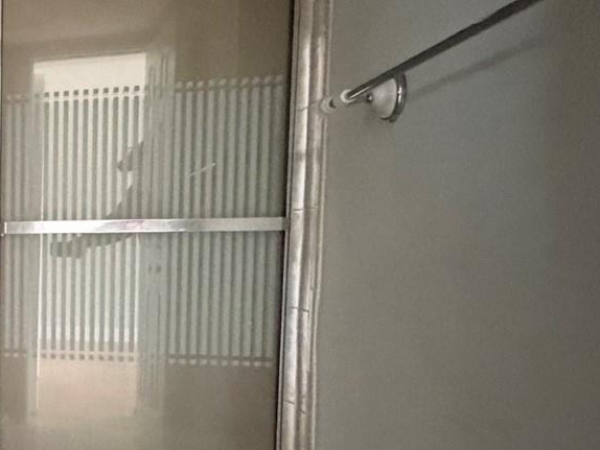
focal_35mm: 39
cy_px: 292
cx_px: -140
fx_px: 676
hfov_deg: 35.9
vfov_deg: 36.5
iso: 1600
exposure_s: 1/34
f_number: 2.2
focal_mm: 2.22
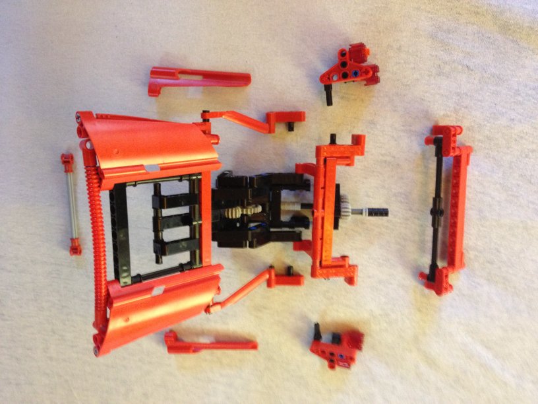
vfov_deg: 40.7
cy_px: 202
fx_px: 544
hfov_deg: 52.6
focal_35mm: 35
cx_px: 269
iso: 250
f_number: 2.4
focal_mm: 4.28
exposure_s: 1/20
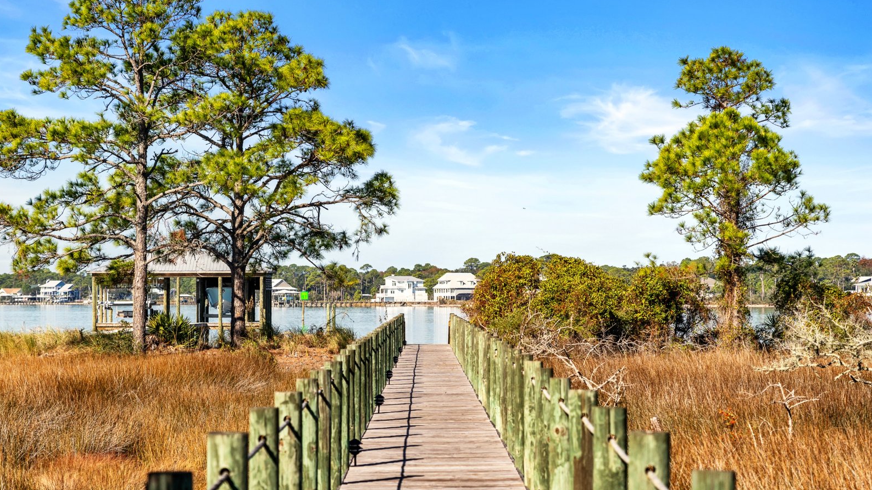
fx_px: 2729
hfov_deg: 18.2
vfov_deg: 10.3
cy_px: 290
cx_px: 427
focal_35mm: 118
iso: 250
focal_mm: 105
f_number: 6.3
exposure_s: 1/2000
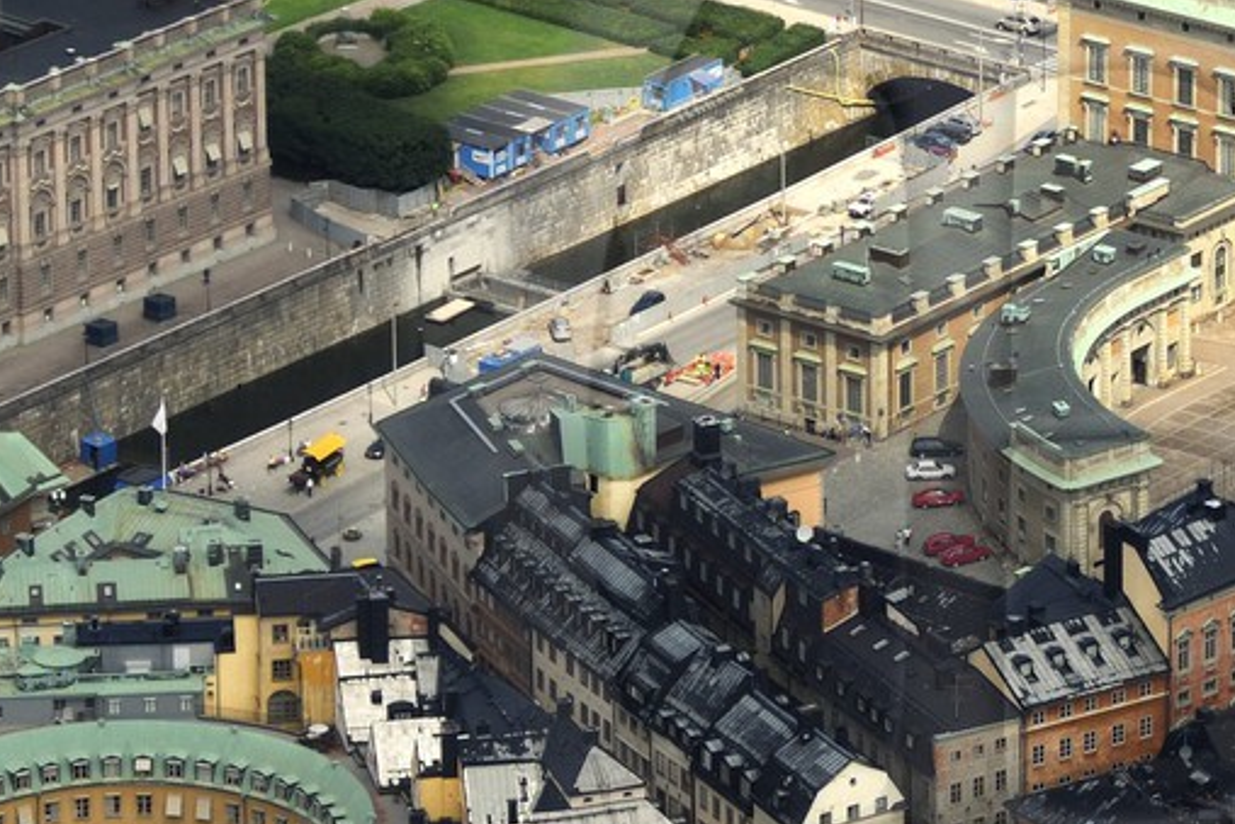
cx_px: 1478
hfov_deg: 6.2
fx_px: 11323
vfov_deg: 4.2
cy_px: 450
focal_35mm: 330
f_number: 2.8
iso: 100
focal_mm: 70
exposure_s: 1/1600
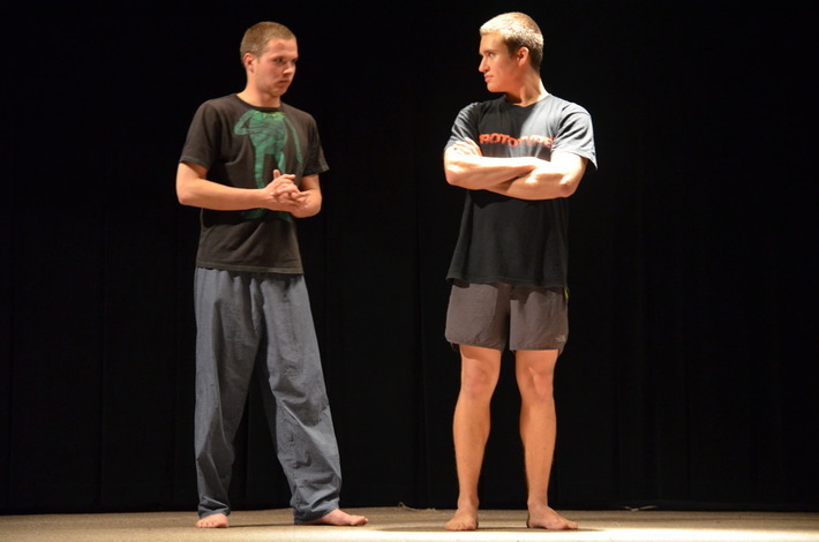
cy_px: 271
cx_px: 410
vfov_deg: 16.5
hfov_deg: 24.7
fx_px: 1873
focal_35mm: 82
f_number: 3.8
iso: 1600
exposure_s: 1/40
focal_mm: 55
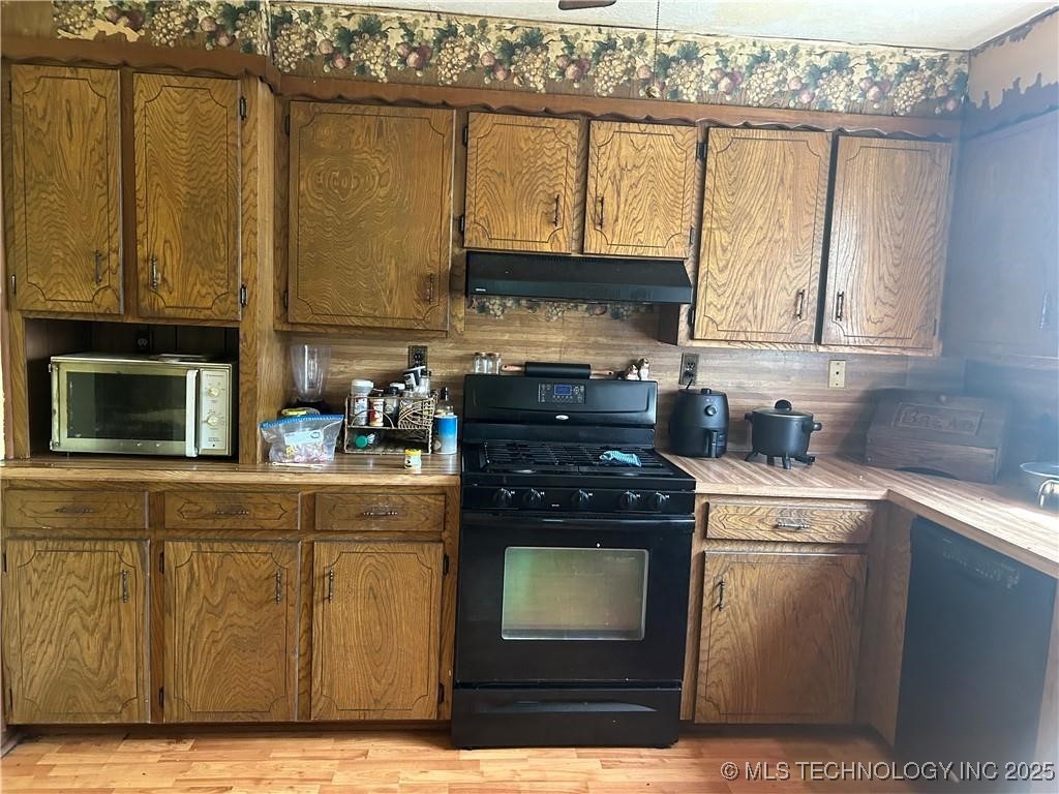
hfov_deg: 67.3
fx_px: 795
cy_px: 397
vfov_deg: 53.1
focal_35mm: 26
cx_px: 530
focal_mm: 5.7
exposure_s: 1/40
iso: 400
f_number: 1.5
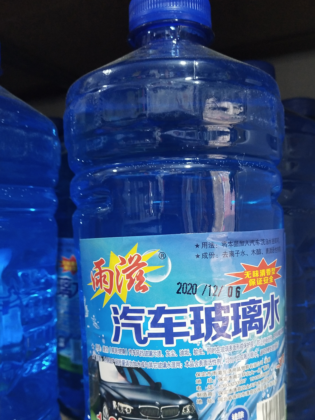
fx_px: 497
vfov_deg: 45.2
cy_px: 271
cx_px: 184
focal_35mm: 41
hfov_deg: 35.1
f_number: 1.8
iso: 498
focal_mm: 3.95
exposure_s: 1/50
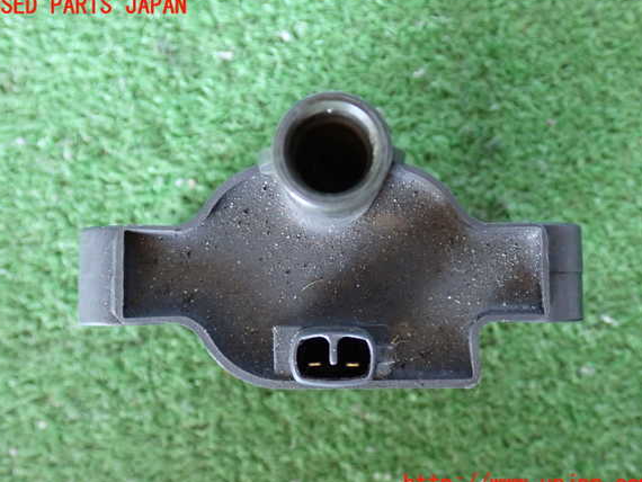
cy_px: 246
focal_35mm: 40
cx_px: 320
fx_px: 742
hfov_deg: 46.8
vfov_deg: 36.0
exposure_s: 1/20
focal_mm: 6.83
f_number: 2.7
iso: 800
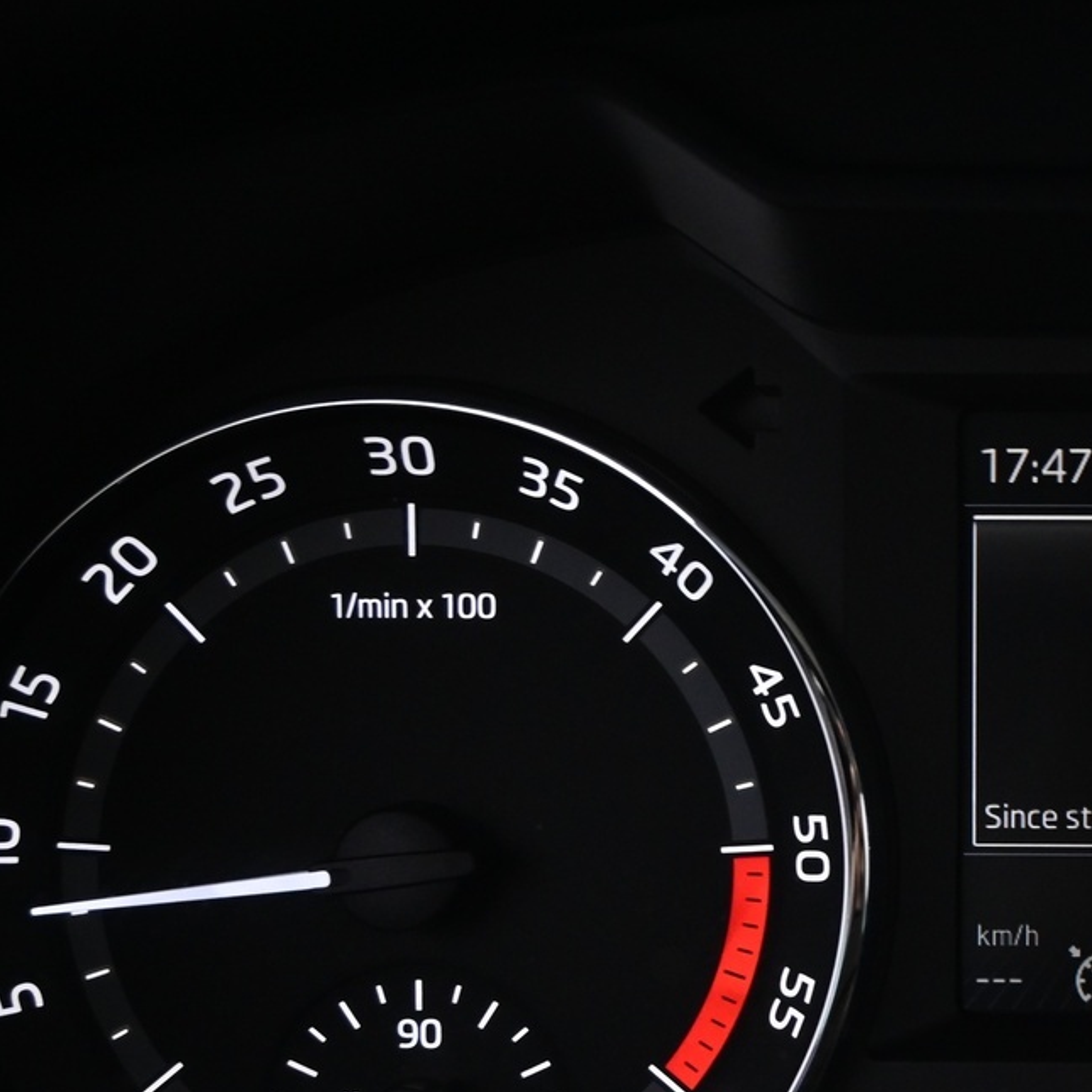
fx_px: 2341
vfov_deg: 26.0
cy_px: 769
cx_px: 1207
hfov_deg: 24.5
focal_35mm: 66
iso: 1600
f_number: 3.8
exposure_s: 1/13
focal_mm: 20.5
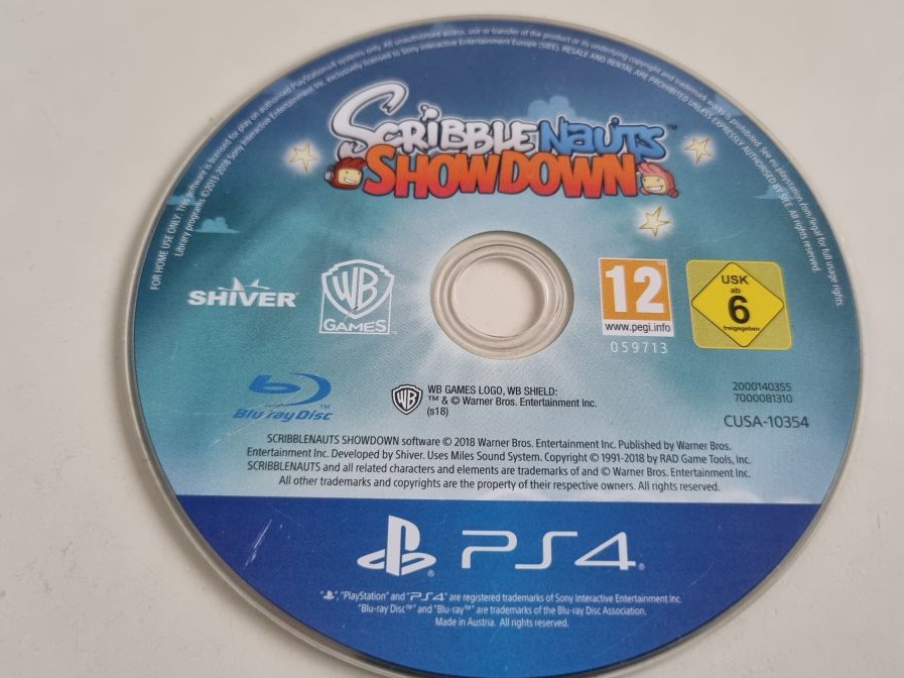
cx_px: 478
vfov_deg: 48.2
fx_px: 757
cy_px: 359
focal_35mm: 29
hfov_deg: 61.6
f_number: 1.8
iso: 500
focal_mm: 5.4
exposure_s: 1/50
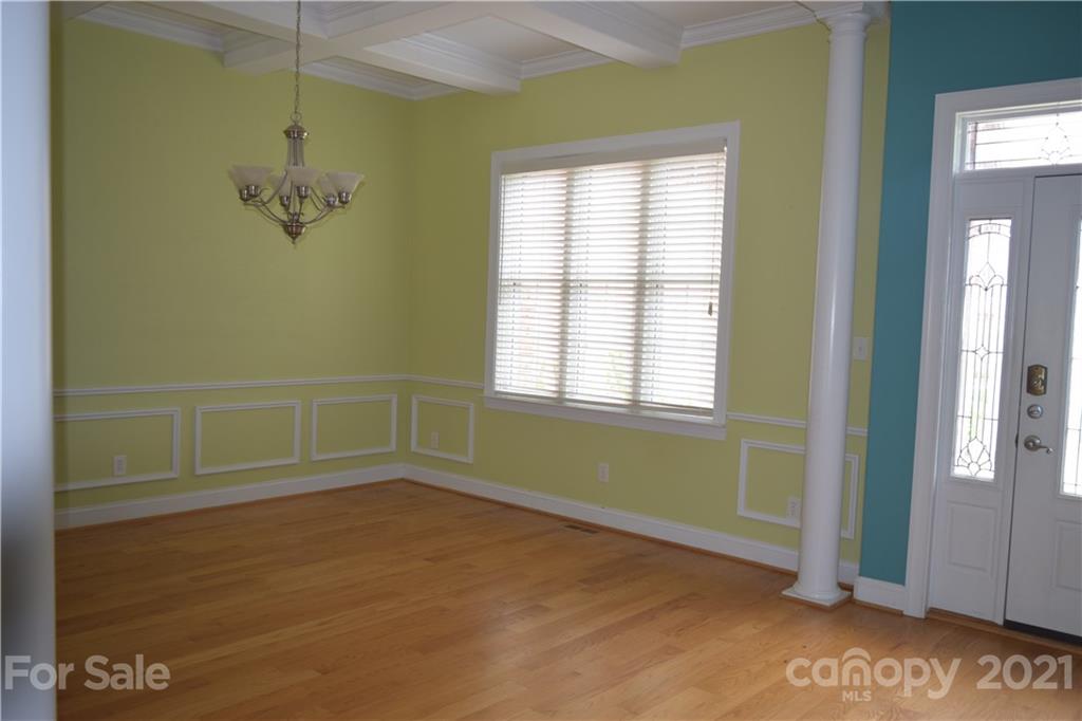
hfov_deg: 61.9
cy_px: 360
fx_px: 901
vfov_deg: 43.6
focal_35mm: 30
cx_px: 541
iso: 320
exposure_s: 1/60
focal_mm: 20
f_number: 3.5
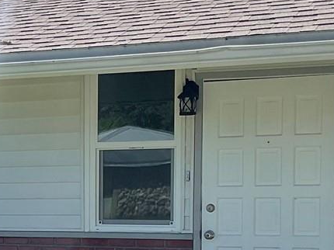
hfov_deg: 17.6
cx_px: -35
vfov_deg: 13.5
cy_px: 256
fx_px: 1041
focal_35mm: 108
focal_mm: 3
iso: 16
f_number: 1.8
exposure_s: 1/1912
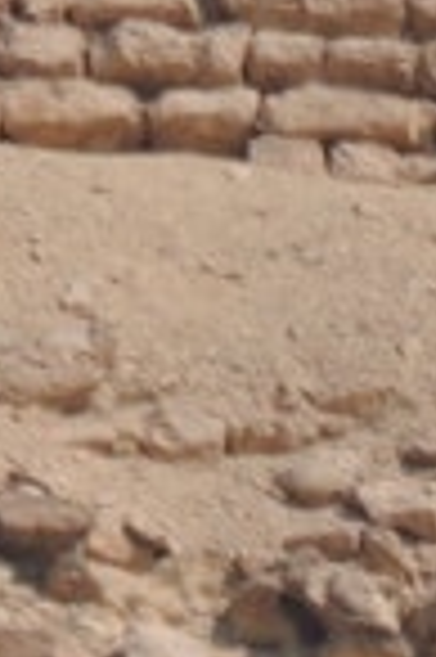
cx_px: -955
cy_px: -758
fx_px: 36053
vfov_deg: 1.0
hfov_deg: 0.7
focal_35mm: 1980
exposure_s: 1/2000
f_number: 5.6
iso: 320
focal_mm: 200
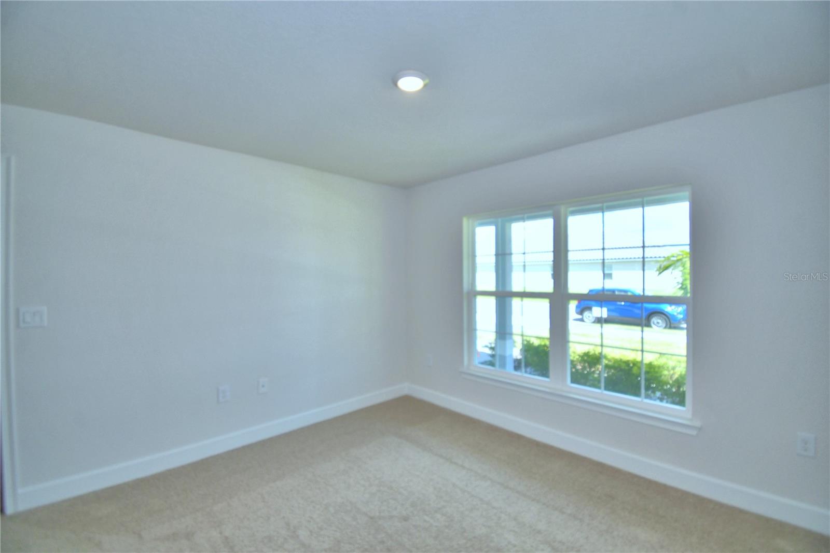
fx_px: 346
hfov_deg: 100.4
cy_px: 276
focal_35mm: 15
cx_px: 415
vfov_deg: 77.3
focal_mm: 10
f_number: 4.5
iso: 100
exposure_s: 1/100
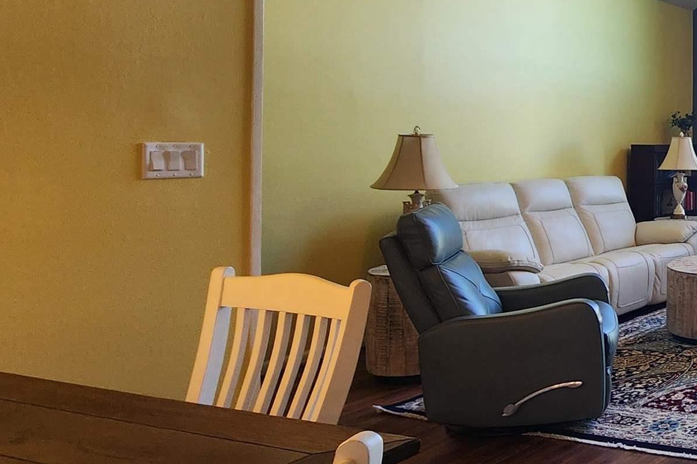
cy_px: 145
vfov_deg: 37.3
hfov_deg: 36.8
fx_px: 677
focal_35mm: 35
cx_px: 891
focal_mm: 2.2
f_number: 2.2
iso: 160
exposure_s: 1/60
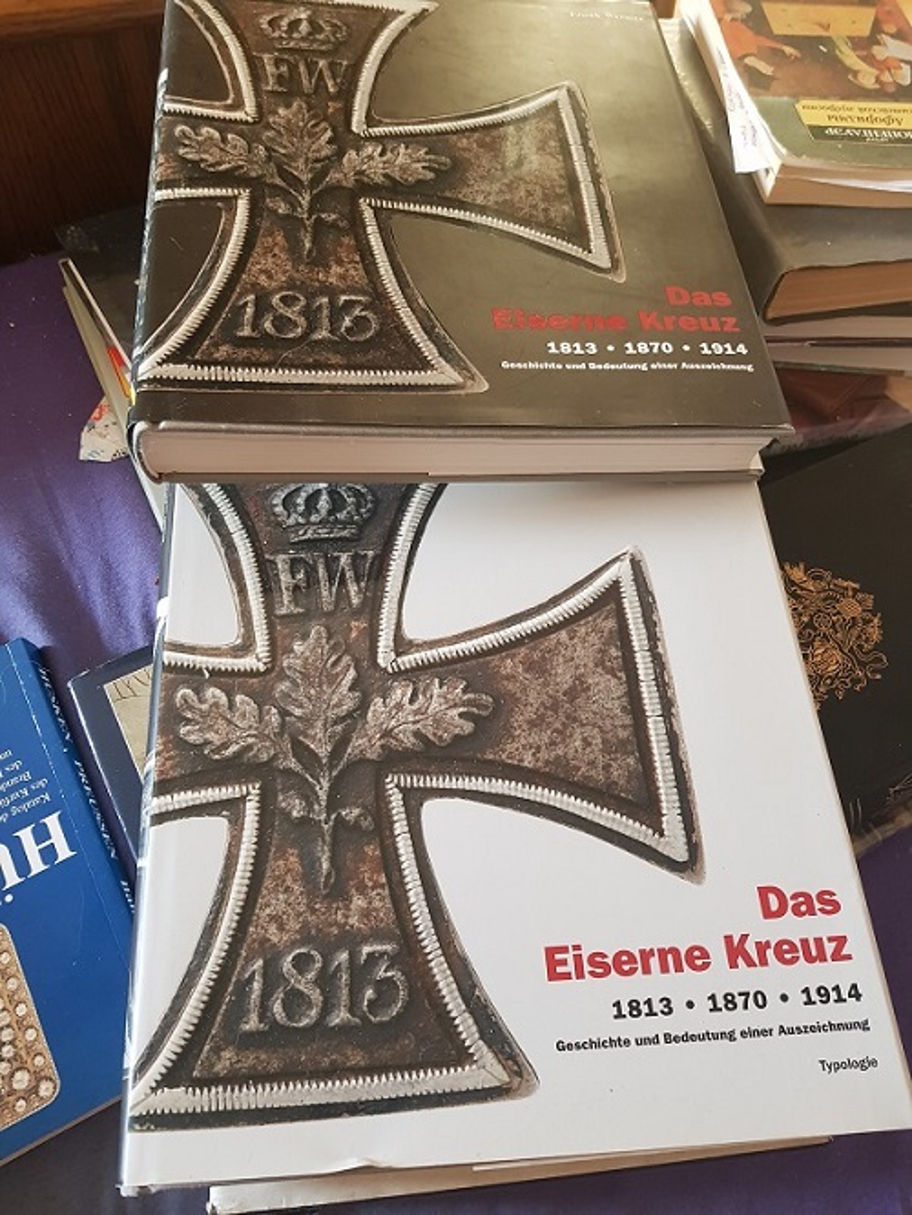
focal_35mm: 26
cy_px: 608
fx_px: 913
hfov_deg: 53.1
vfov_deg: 67.3
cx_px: 456
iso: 200
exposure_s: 1/22
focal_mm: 4.2
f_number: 1.7
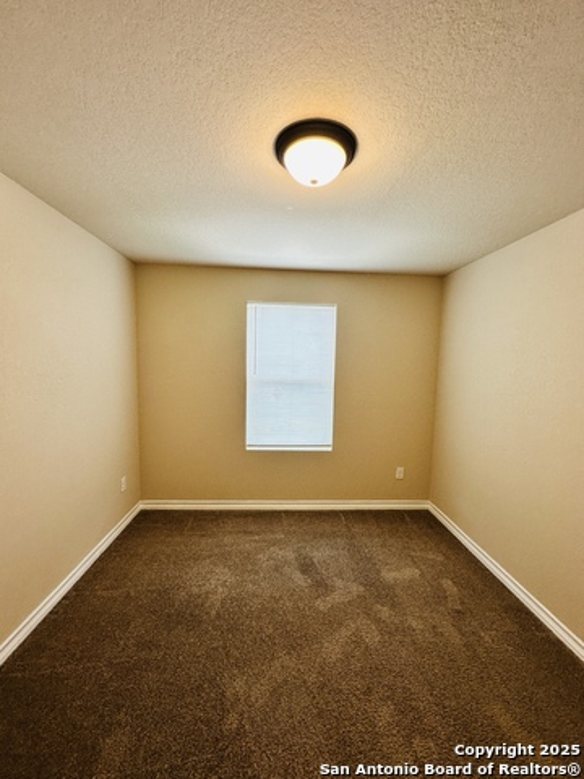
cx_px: 292
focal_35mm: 14
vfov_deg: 102.1
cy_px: 390
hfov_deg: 85.7
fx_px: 315
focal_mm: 2.22
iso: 100
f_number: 2.2
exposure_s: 1/120
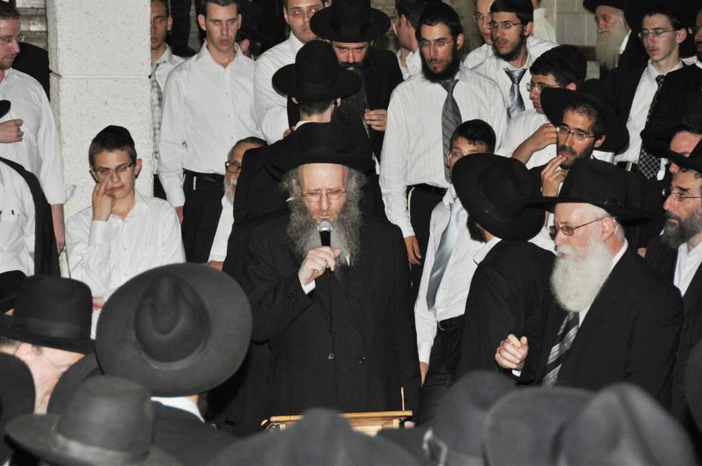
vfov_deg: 9.6
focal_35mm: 142
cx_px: 351
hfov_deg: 14.4
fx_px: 2775
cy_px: 233
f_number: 5.3
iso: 800
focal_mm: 95
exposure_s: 1/60
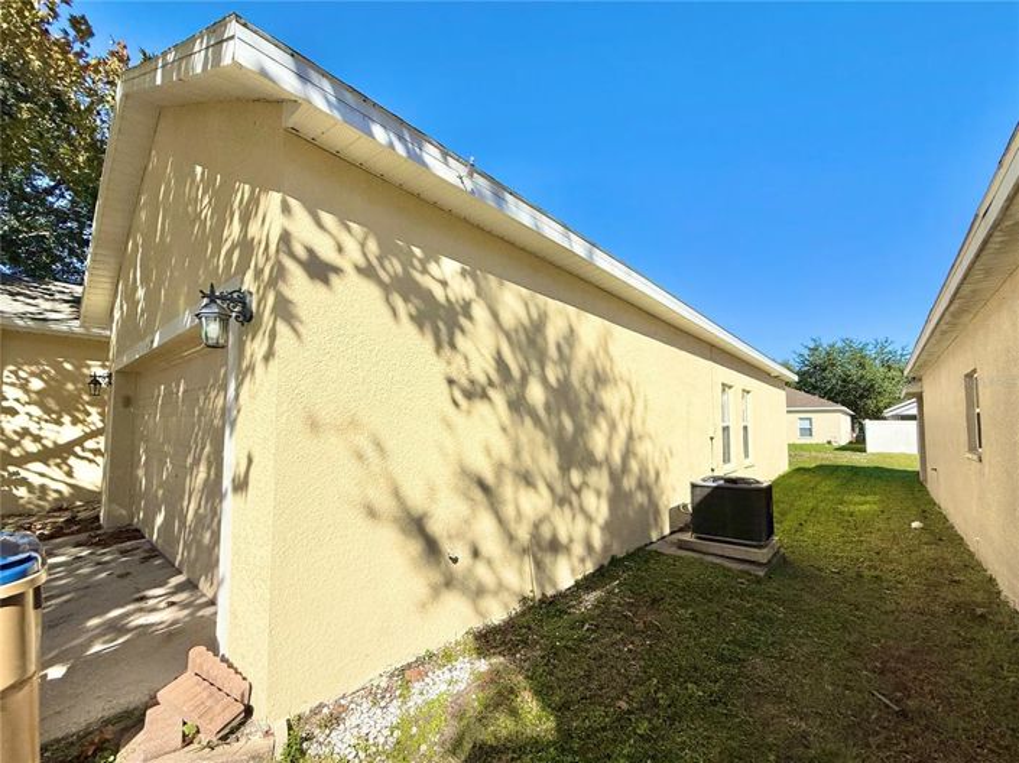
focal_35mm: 14
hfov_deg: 102.1
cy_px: 382
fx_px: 412
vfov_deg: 85.6
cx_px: 510
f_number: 2.2
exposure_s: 1/5155
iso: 50
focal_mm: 2.22
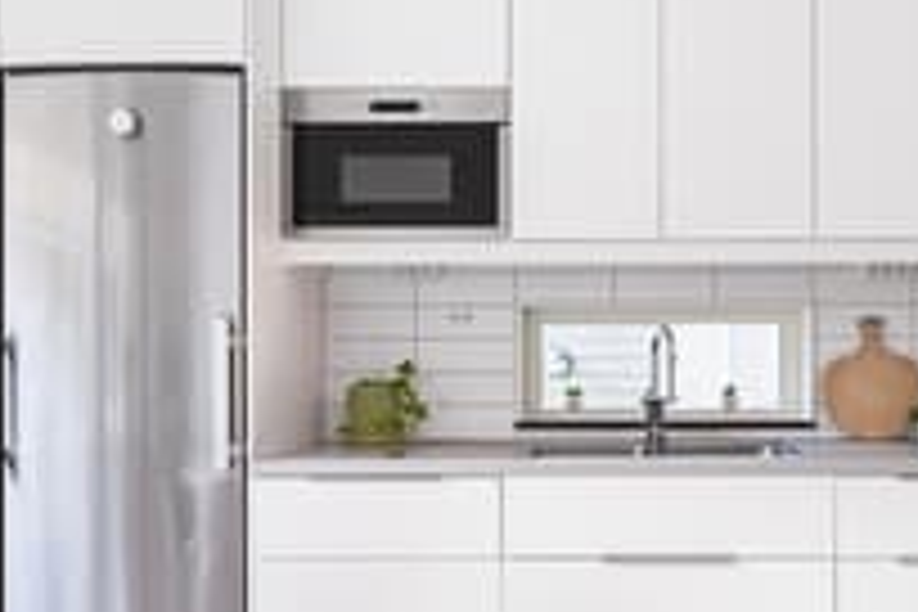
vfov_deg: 34.9
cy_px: 376
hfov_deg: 50.0
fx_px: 970
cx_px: 594
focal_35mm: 38
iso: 100
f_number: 8
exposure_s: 1/20
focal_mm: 18.5
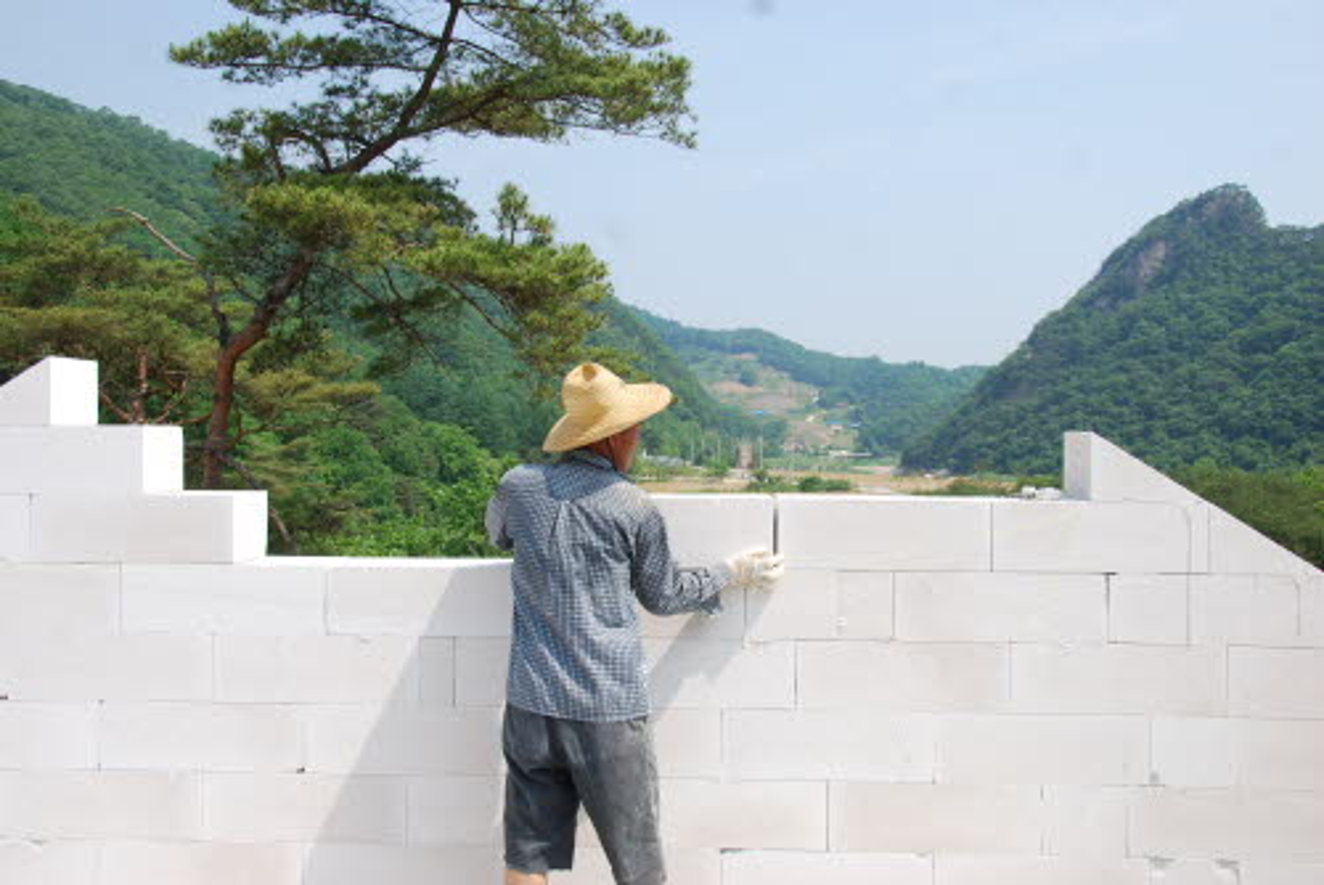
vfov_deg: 36.9
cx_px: 662
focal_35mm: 36
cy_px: 442
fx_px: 1325
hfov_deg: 53.1
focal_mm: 24
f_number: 8
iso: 100
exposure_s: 1/250
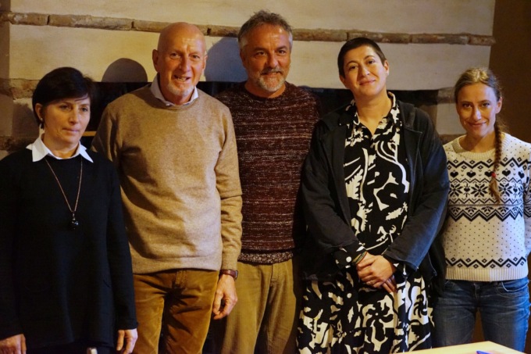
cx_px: 266
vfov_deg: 16.1
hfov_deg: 23.9
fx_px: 1253
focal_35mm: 85
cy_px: 177
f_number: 2.8
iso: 6400
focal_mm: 85
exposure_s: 1/1000
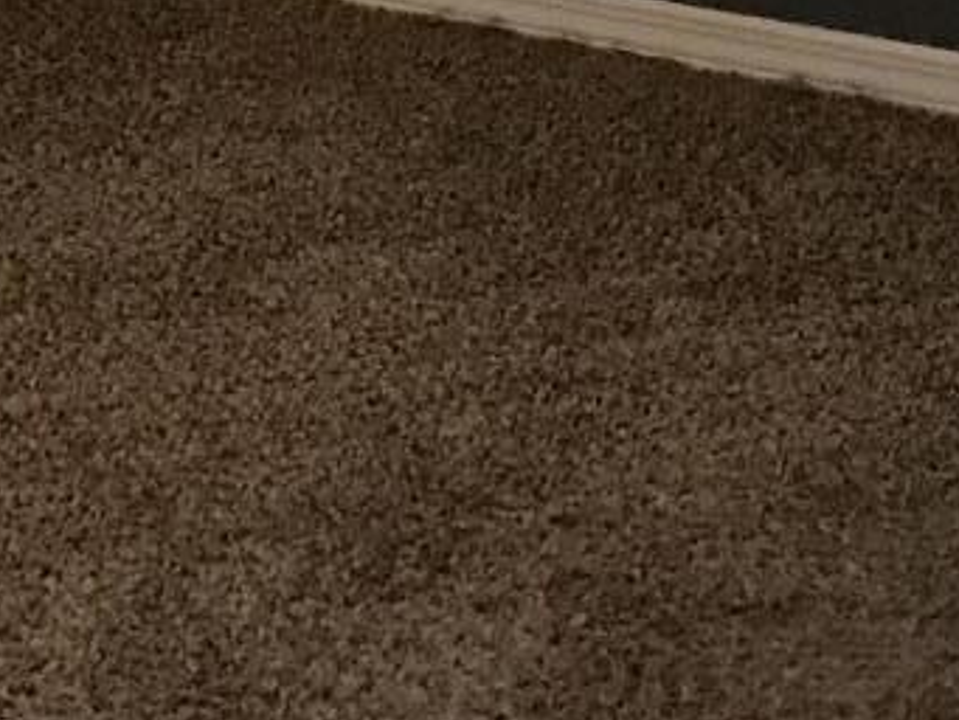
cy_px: -1097
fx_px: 4545
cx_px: 247
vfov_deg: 8.2
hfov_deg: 12.0
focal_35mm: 164
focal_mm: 3.99
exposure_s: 1/15
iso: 80
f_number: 1.8
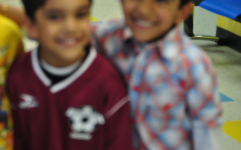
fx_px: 861
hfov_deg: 15.9
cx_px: 79
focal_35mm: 131
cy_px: 38
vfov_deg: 10.0
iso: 400
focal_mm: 60
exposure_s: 1/50
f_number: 4
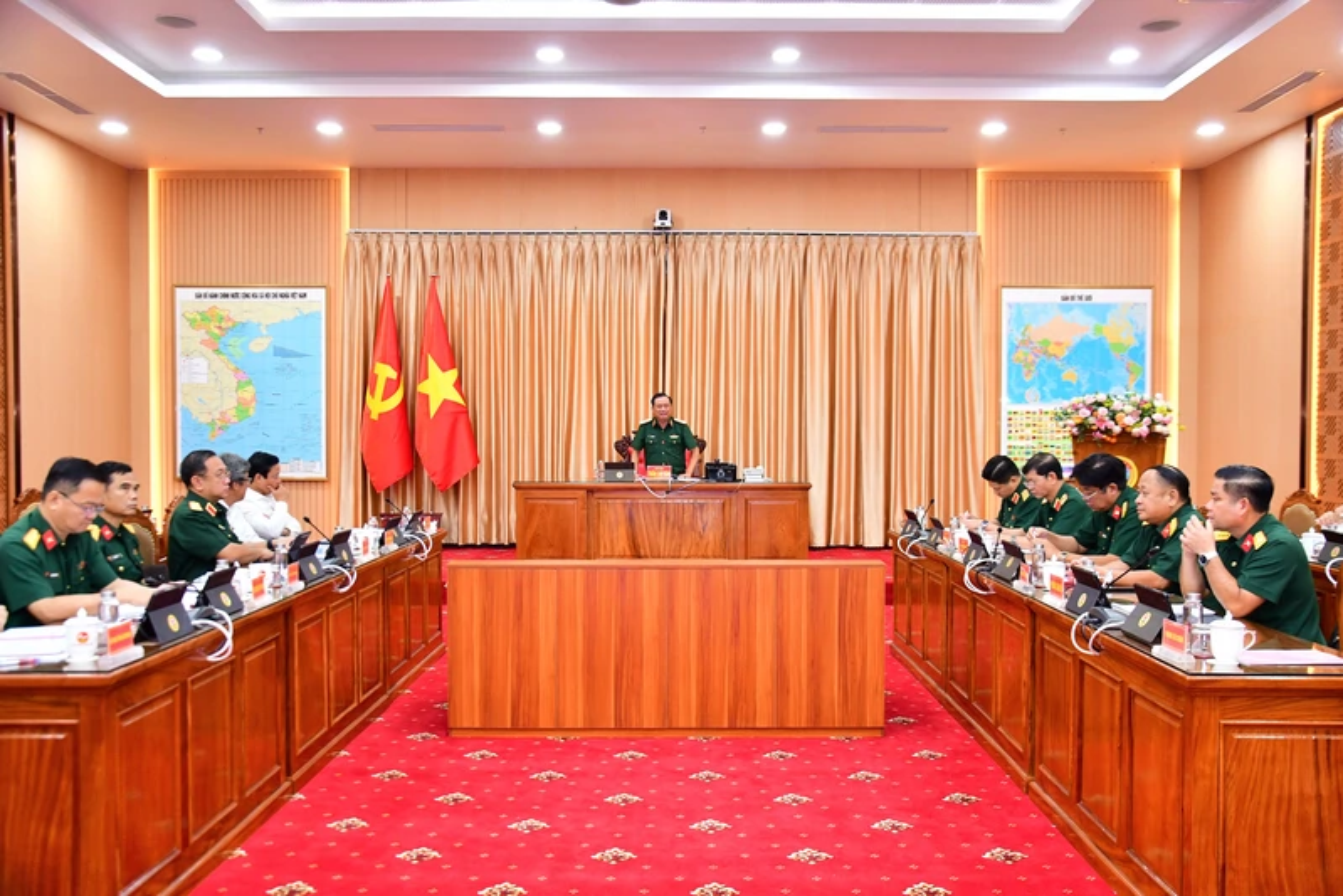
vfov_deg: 40.0
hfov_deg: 57.2
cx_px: 672
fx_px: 1231
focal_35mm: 33
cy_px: 448
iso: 1250
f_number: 4
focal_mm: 22
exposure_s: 1/100
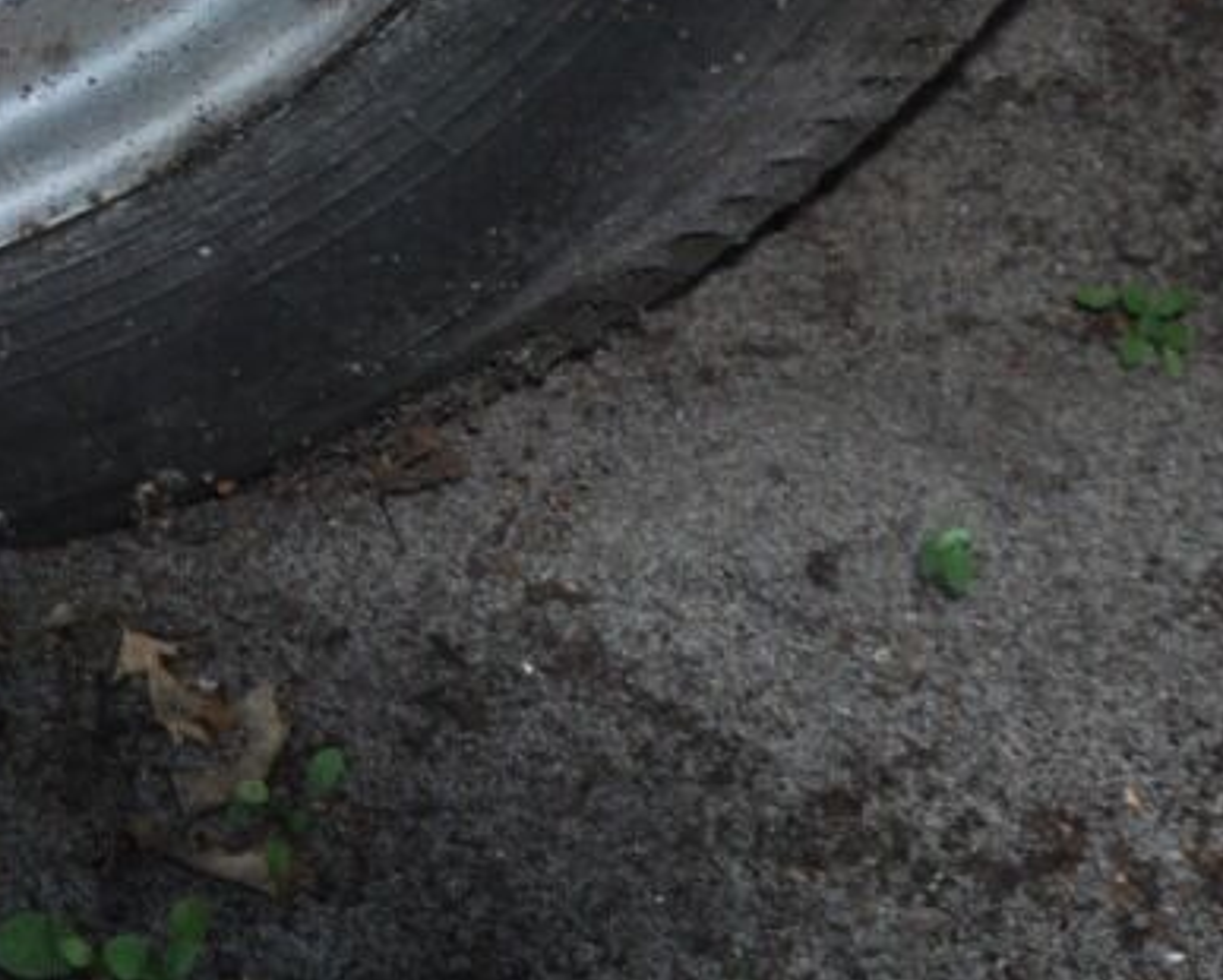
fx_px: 4580
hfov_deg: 14.4
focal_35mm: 126
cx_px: -490
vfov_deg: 10.8
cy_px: -1167
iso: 200
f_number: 9
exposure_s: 1/80
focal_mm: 17
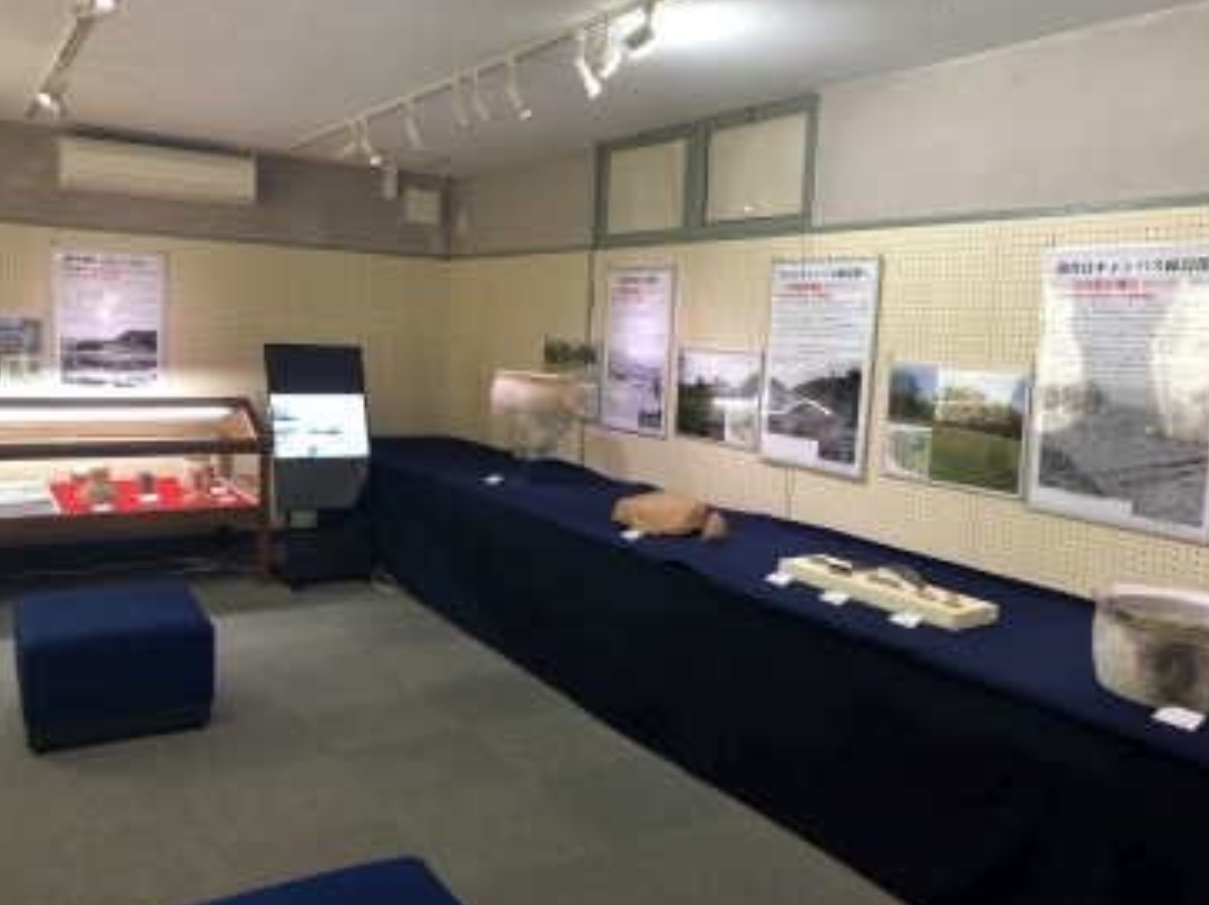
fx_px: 1012
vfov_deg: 48.2
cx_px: 596
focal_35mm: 29
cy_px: 456
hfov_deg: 61.7
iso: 40
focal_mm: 3.99
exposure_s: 1/15
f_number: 1.8
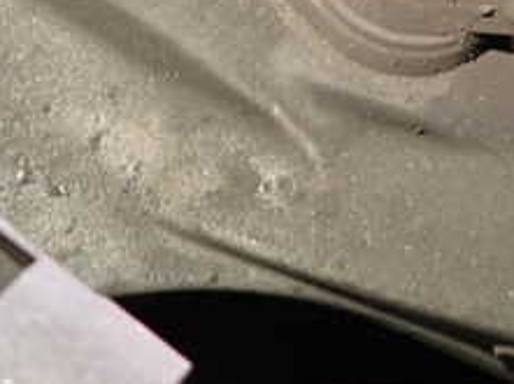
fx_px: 1008
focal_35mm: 68
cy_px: -65
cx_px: 526
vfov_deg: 20.3
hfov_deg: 26.9
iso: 400
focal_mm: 4.5
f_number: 2
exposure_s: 1/30
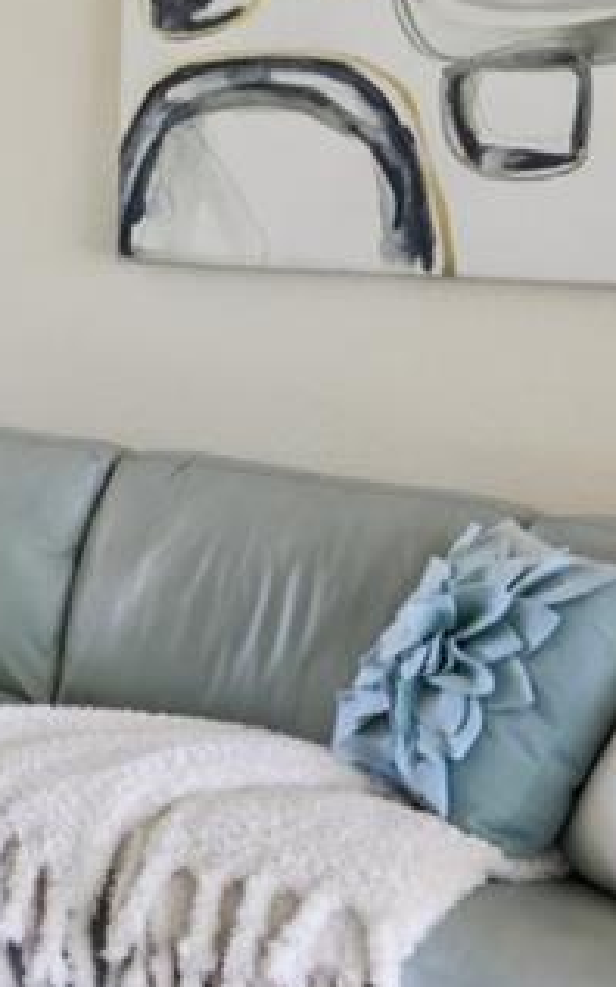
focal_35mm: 72
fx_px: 1935
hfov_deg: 12.7
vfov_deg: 27.8
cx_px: -974
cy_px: 143
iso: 400
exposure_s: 1/30
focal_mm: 14
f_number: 8
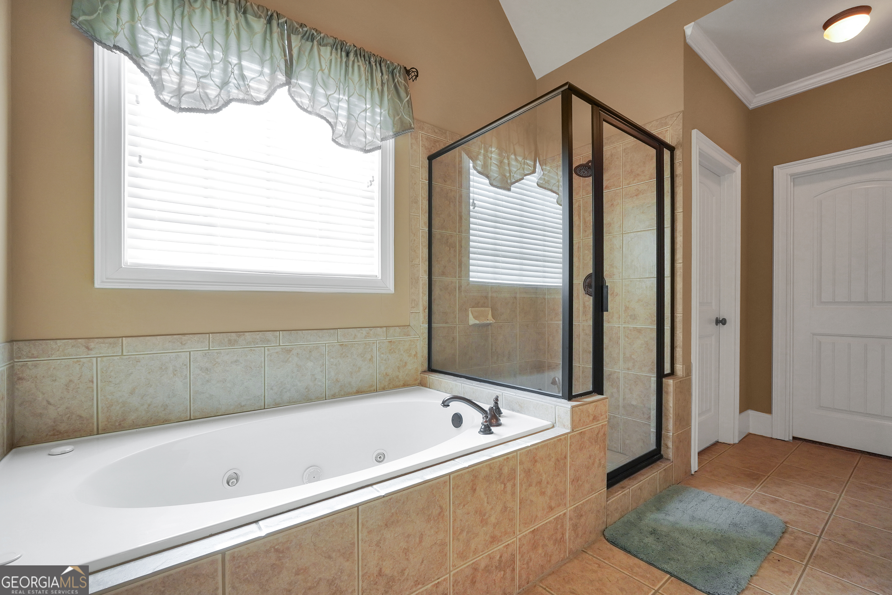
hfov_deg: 100.4
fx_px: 372
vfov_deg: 77.3
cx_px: 446
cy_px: 298
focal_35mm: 15
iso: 250
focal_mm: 10
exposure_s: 1/60
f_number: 4
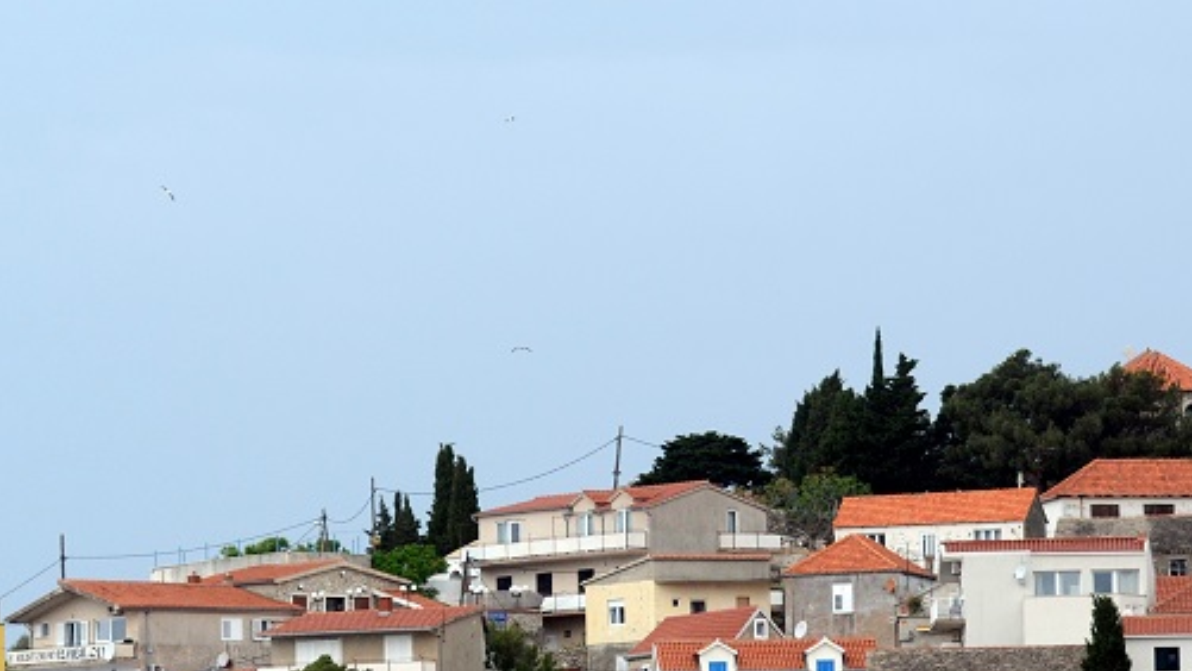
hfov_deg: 9.8
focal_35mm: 219
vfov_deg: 5.5
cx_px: 408
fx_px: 6923
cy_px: 632
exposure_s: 1/400
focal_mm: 70
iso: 100
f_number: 5
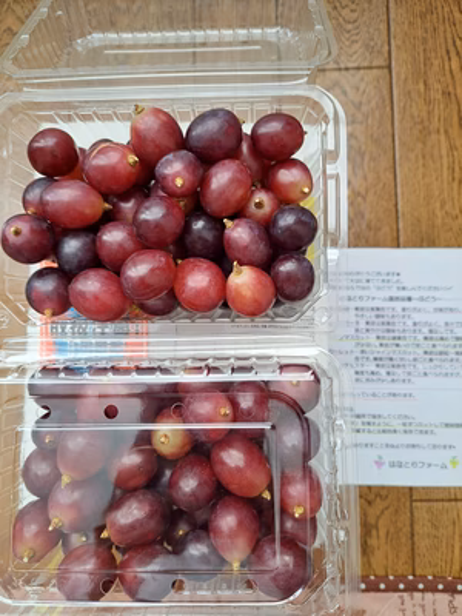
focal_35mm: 24
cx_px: 231
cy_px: 308
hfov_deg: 56.8
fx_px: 427
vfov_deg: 71.6
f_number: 1.8
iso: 50
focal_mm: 5.23
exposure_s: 1/50
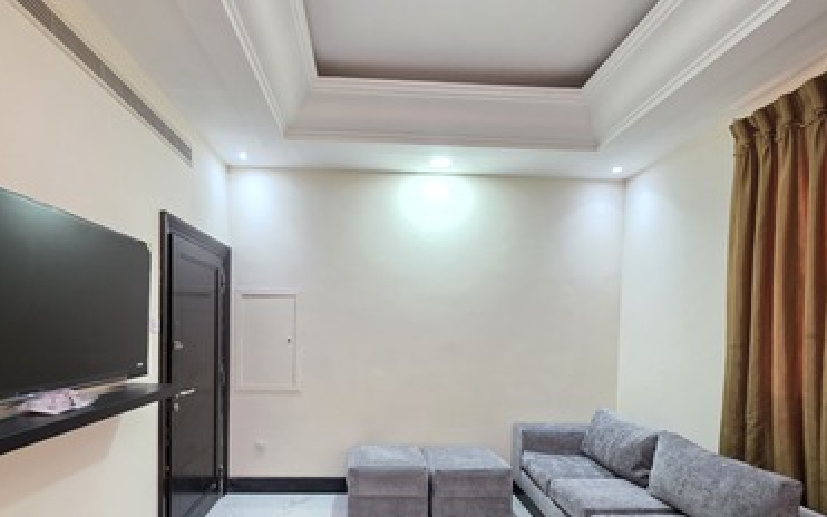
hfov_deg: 94.2
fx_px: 383
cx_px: 387
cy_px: 347
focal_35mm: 17
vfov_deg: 66.1
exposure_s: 1/50
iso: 400
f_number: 1.9
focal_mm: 2.2
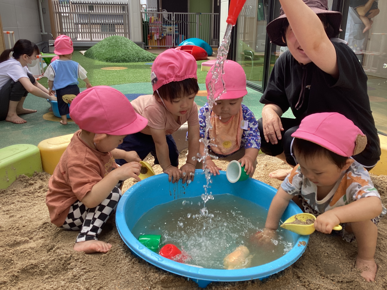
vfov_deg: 45.4
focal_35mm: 31
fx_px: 347
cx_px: 194
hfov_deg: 58.4
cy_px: 145
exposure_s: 1/192
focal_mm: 3.3
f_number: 2.4
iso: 25
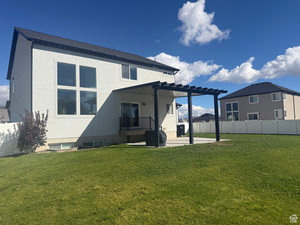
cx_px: 150
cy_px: 112
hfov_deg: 71.6
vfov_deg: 56.8
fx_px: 208
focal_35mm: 24
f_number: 1.78
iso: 80
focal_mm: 6.76
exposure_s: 1/7353
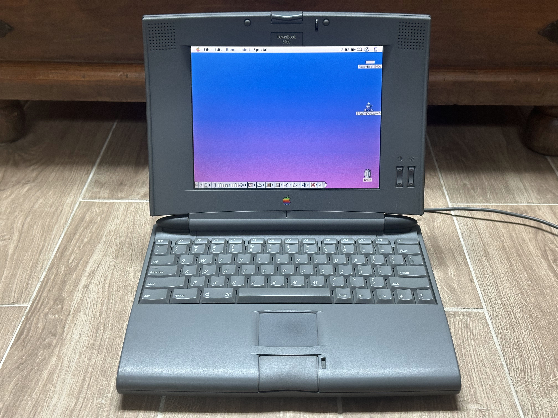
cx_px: 279
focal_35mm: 48
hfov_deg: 39.7
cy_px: 209
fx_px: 774
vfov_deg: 30.3
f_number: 1.78
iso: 200
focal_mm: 6.86
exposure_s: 1/60
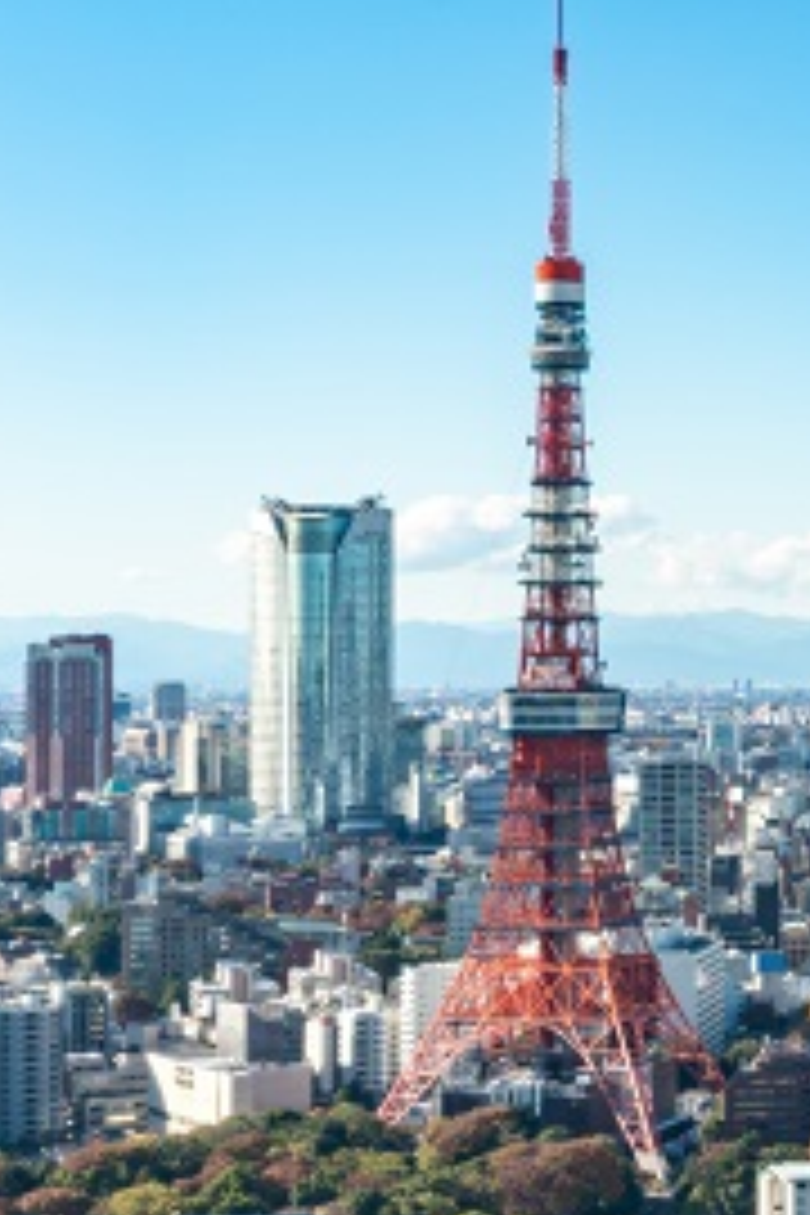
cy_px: 632
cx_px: 950
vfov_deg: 20.0
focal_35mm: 102
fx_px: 3442
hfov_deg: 13.1
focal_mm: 55
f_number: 8
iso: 100
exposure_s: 1/320
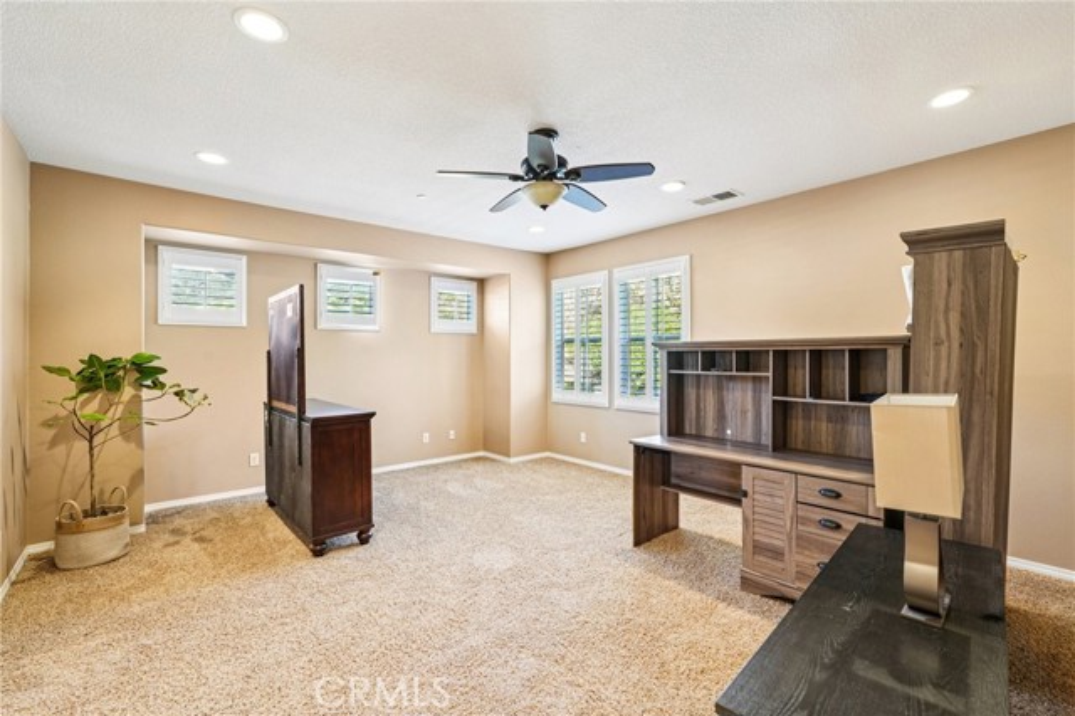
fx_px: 478
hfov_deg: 96.8
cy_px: 358
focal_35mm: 16
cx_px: 538
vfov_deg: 73.7
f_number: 8
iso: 400
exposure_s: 1/6
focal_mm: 16
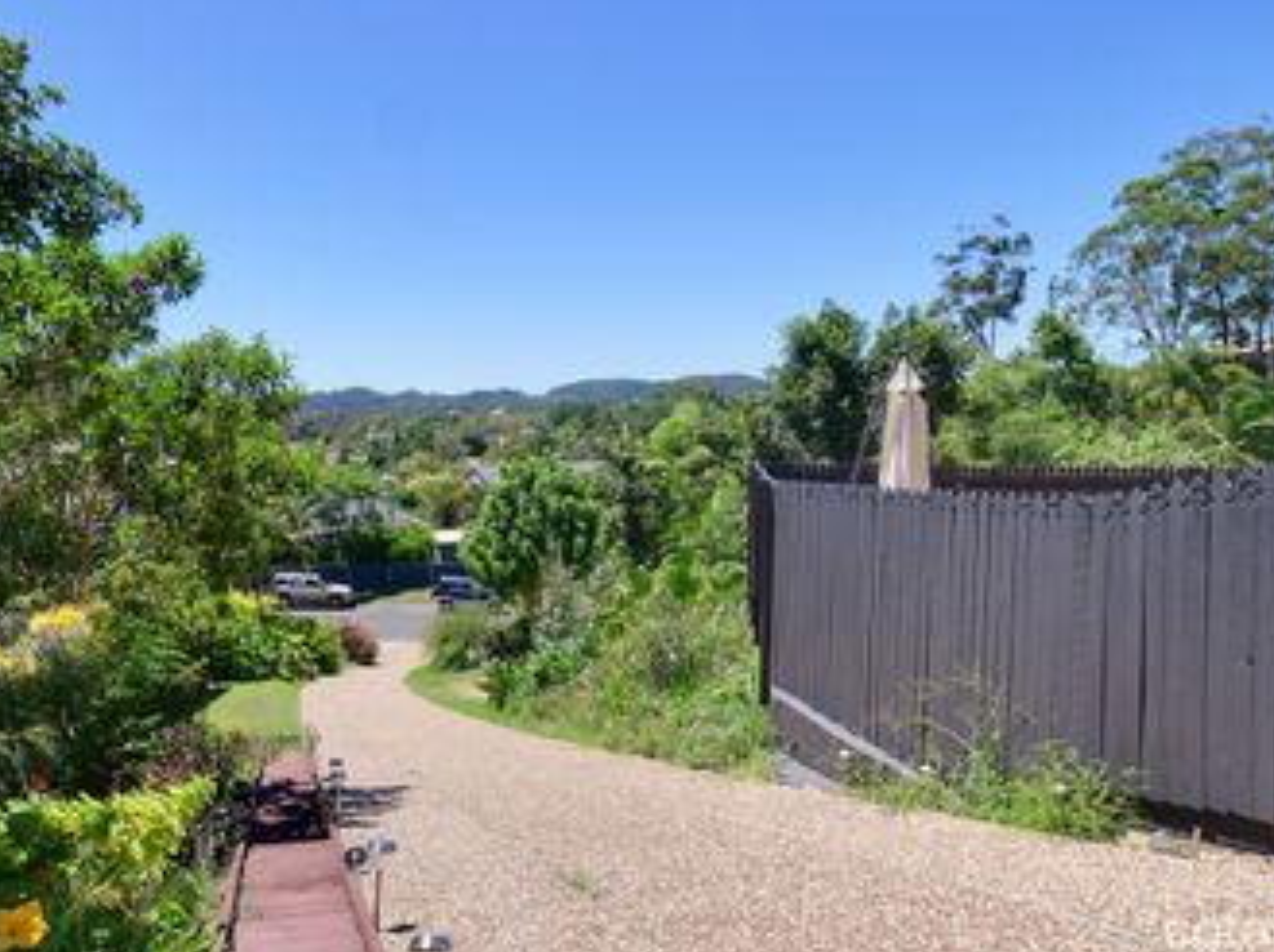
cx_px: 496
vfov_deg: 59.2
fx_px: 834
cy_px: 404
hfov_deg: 73.7
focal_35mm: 23
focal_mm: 11
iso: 100
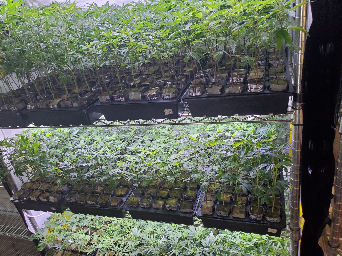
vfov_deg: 53.1
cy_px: 128
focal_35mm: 26
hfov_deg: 67.3
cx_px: 171
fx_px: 257
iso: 200
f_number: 2.4
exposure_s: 1/120
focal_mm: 4.3
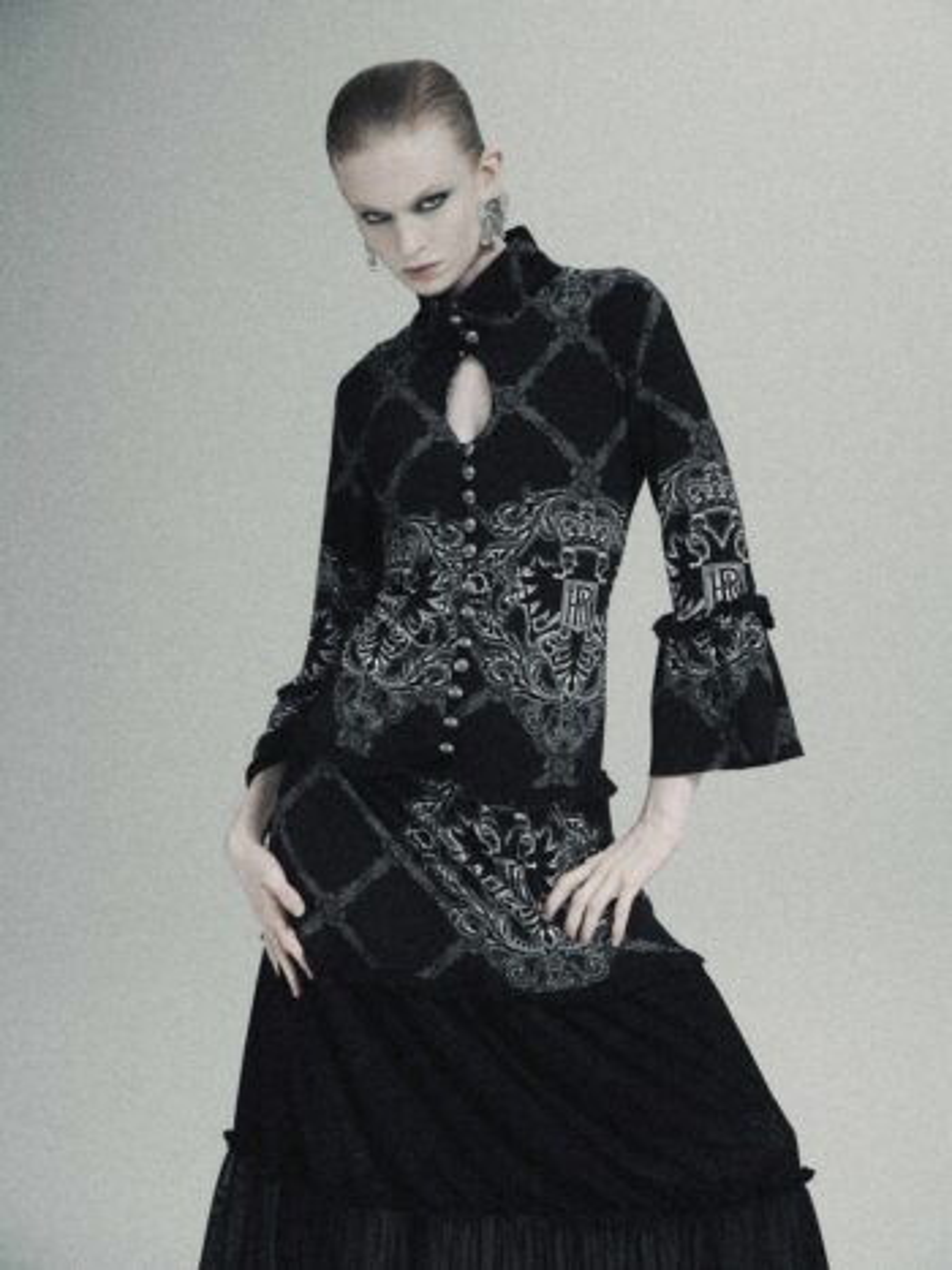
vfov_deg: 24.7
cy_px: 635
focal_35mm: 79
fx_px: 2898
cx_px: 476
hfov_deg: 18.7
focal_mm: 100
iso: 200
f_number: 8
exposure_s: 1/125
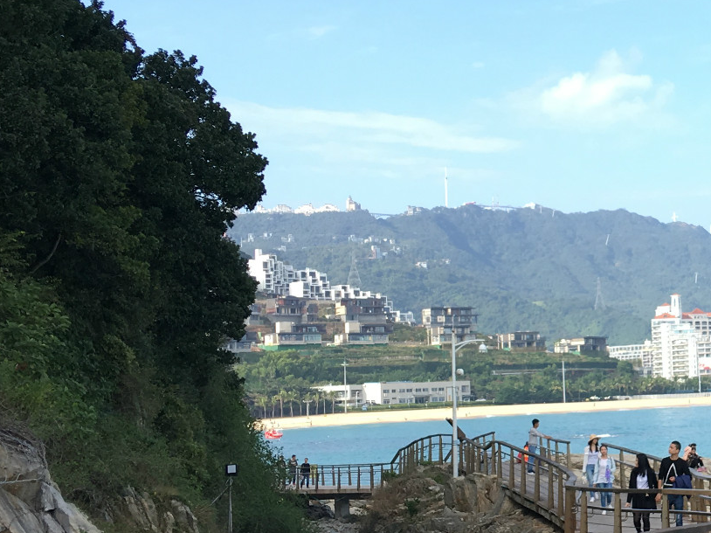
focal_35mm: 73
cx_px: 766
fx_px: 1499
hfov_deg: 25.0
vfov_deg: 20.1
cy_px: 326
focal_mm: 4.15
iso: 25
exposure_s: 1/437
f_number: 2.2
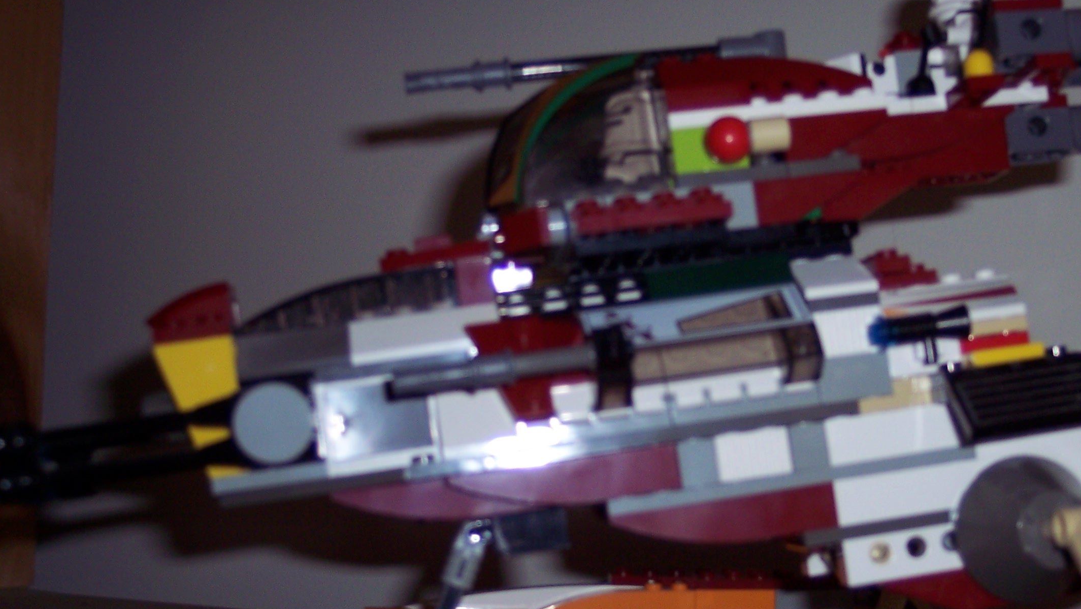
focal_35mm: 57
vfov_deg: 21.1
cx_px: 681
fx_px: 1634
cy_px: 376
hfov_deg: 36.4
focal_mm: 8
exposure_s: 1/60
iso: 100
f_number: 2.8
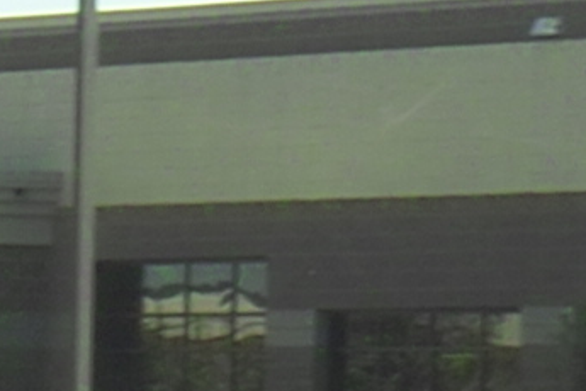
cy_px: -168
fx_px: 10824
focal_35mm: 665
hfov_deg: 3.1
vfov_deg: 2.1
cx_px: 1321
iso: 400
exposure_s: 1/250
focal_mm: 50
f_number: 9
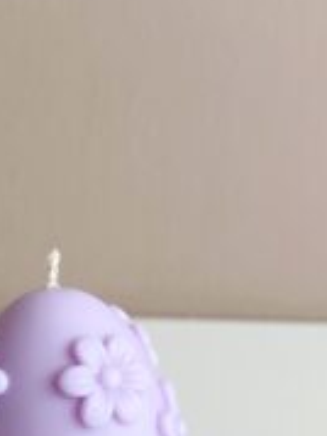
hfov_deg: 24.9
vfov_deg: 33.0
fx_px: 731
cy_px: 292
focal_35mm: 58
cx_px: 78
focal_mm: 5.7
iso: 40
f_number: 1.5
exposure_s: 1/121
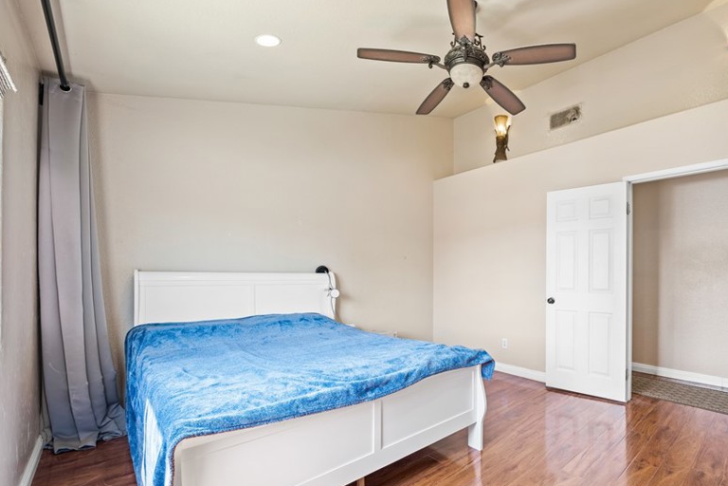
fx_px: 324
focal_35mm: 16
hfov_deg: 94.1
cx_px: 468
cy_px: 274
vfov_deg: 73.4
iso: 100
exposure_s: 1/2.5
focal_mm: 12
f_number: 6.3
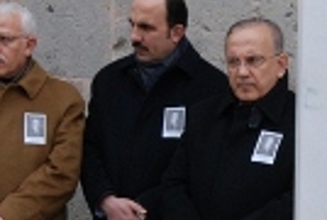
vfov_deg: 10.7
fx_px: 1174
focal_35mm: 129
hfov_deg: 15.8
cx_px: 244
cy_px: 160
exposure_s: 1/200
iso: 400
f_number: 7.1
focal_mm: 18
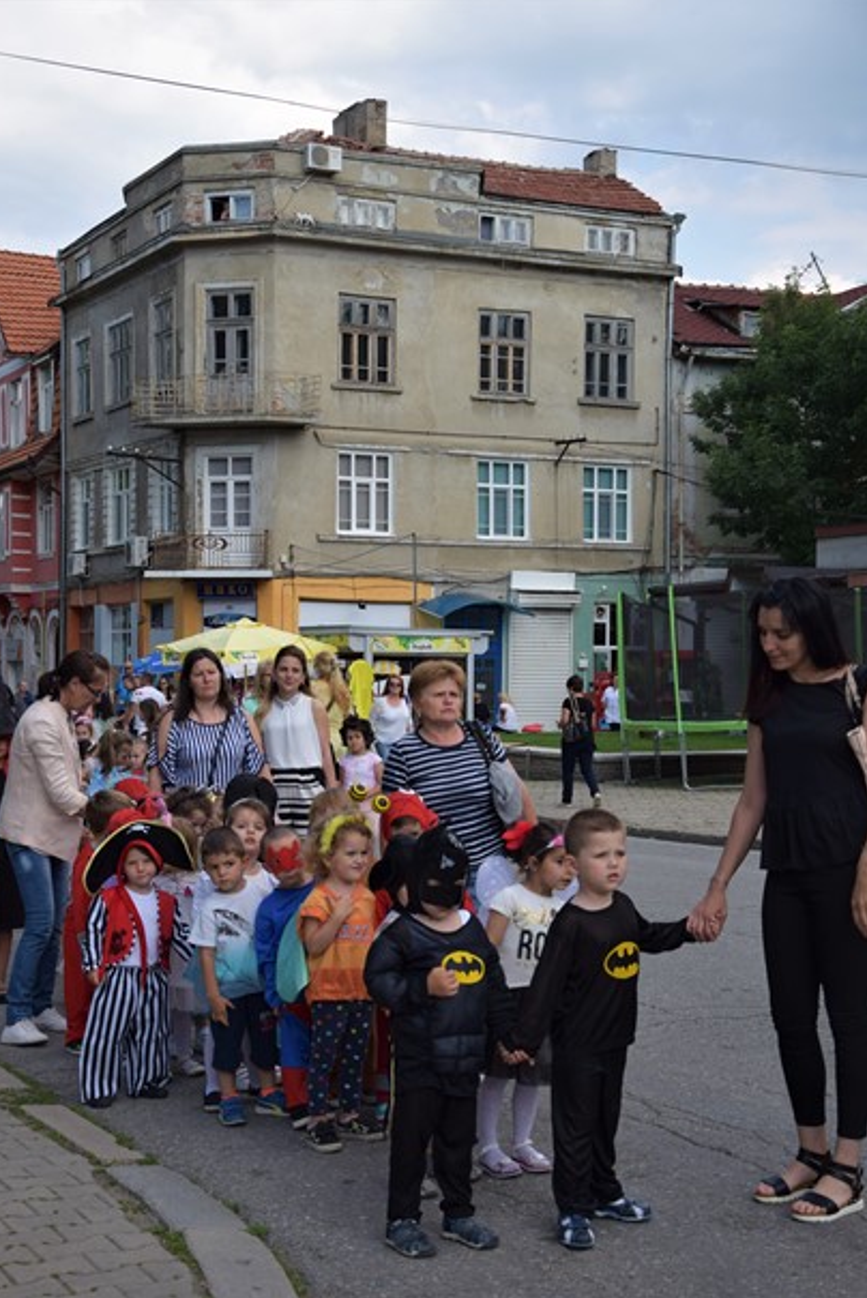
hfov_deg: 24.4
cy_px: 684
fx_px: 2004
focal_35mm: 56
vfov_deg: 35.9
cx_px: 415
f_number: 4.5
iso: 200
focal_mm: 35
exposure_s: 1/640
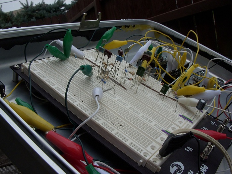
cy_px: 87
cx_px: 116
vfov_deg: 37.7
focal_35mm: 38
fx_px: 255
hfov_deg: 49.0
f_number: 6.6
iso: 100
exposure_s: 1/250
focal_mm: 6.3
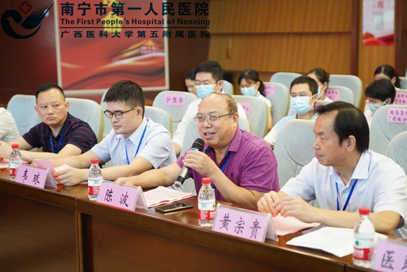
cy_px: 136
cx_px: 204
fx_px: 791
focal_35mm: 70
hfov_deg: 28.8
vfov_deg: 19.5
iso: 250
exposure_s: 1/15
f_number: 2.8
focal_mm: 70
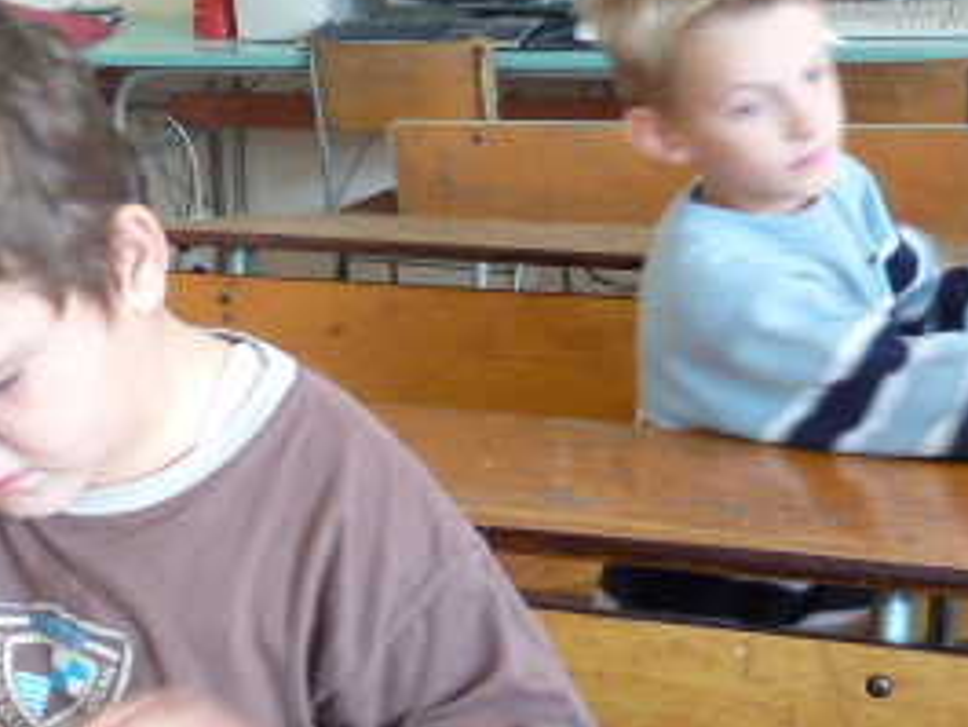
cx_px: 398
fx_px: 1958
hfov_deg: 27.7
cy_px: 321
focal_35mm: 70
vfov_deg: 21.0
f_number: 2.8
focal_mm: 4.8
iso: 400
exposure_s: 1/15
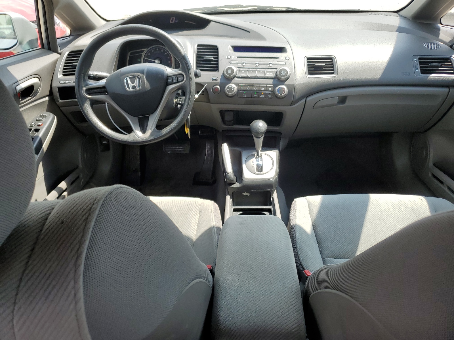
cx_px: 227
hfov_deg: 67.3
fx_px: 341
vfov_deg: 53.1
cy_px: 170
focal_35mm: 26
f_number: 1.5
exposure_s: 1/667
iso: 50
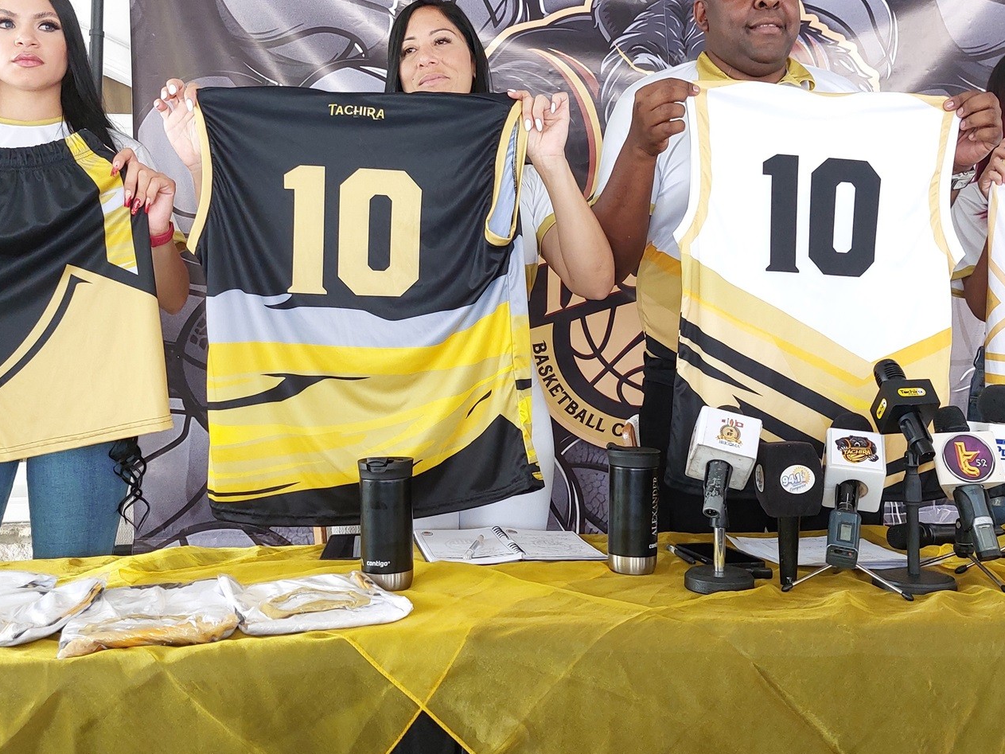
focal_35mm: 38
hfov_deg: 49.0
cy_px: 293
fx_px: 1103
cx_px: 533
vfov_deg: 37.5
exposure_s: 1/100
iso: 200
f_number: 1.8
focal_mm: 5.23
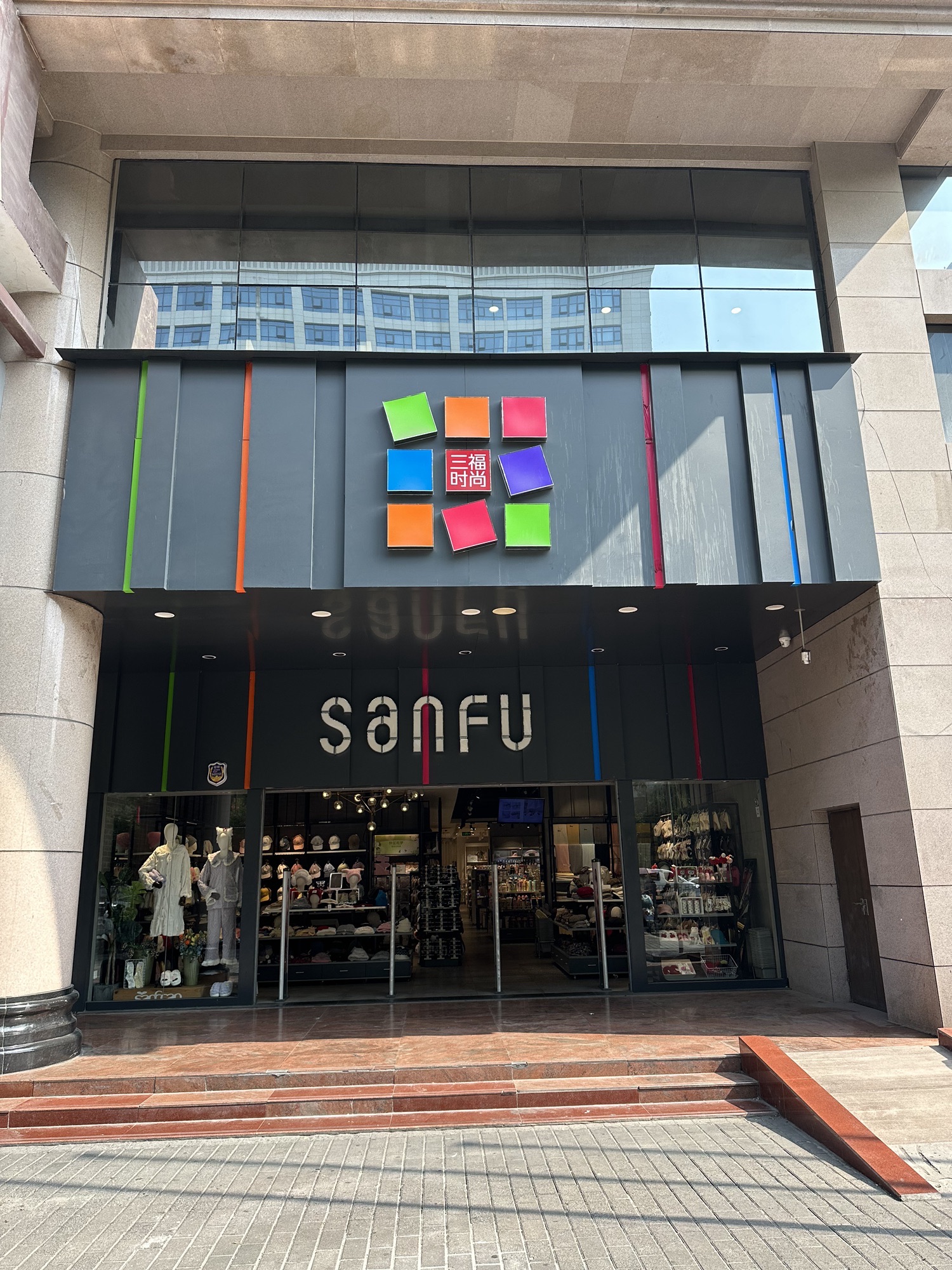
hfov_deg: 56.8
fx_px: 880
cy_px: 635
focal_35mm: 24
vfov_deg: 71.6
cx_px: 476
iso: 80
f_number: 1.78
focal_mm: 6.86
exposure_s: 1/843
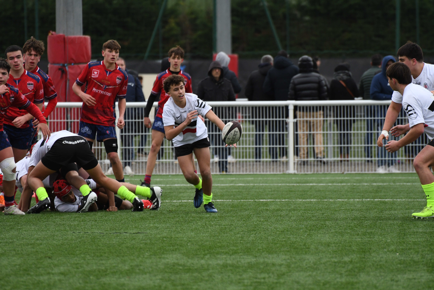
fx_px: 4882
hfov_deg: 5.1
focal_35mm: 405
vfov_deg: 3.4
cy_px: 145
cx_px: 217
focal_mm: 270
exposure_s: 1/800
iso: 1250
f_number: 5.6
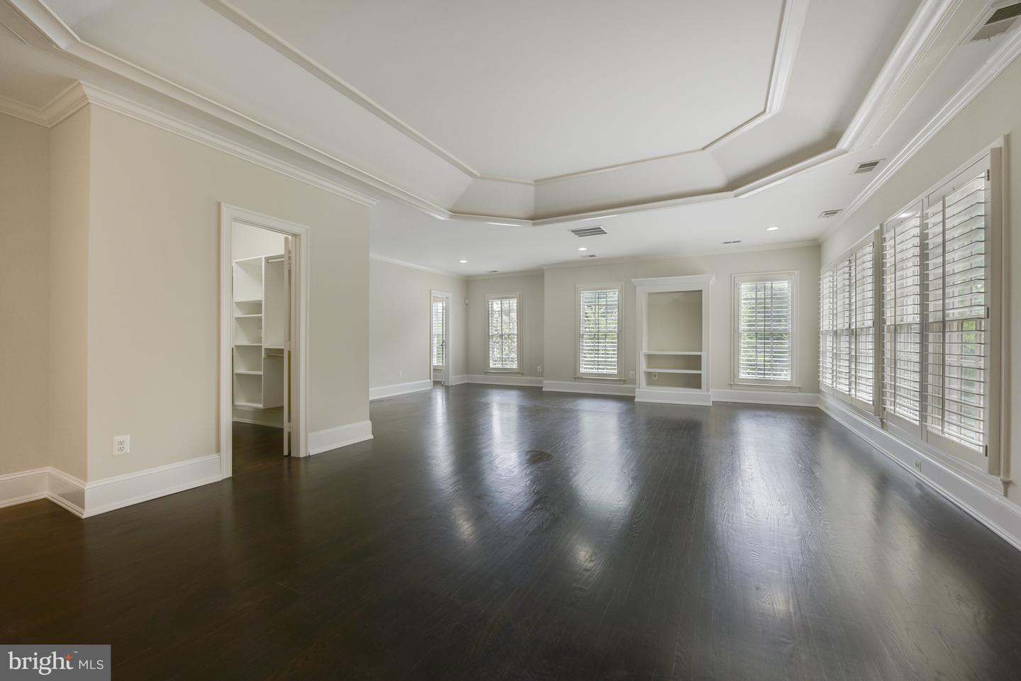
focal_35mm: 14
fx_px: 397
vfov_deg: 81.2
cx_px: 510
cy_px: 340
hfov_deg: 104.2
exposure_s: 1/13
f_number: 8
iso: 200
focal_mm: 14
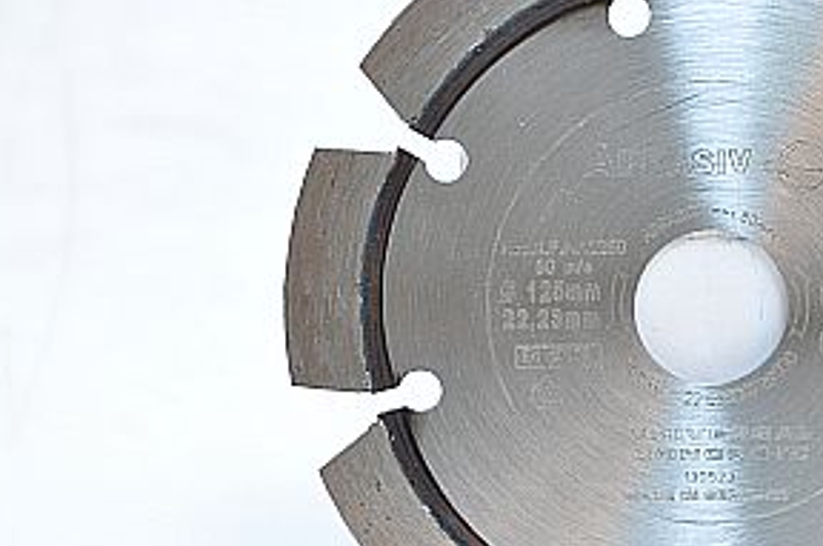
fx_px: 2853
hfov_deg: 16.3
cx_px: 634
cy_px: 292
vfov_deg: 10.9
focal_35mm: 125
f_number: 8
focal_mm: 48
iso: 200
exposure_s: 1/6
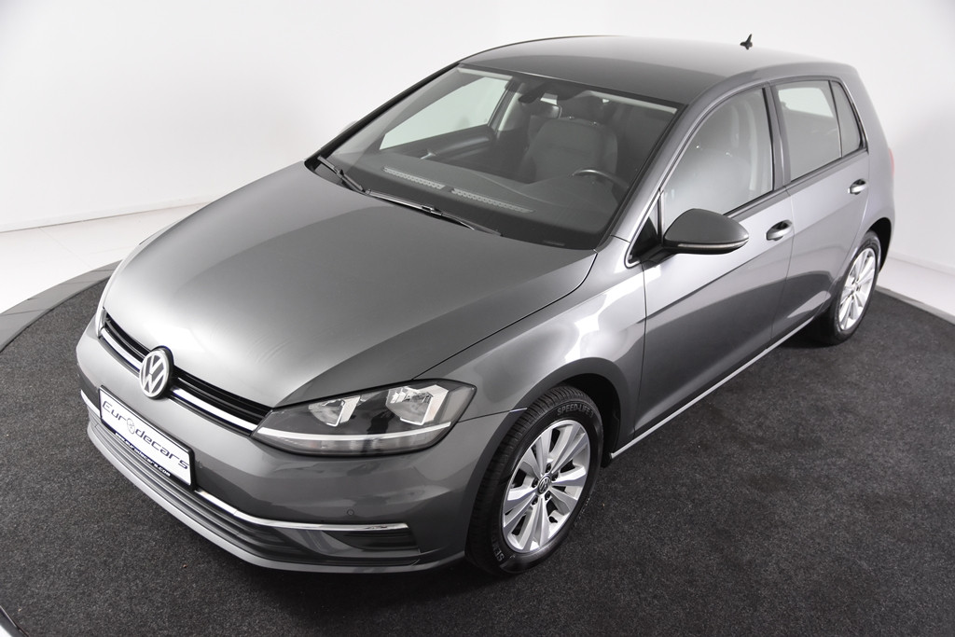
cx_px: 478
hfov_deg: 53.1
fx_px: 955
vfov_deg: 36.9
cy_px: 318
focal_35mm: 36
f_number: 3.5
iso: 1600
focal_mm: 24
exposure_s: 1/50
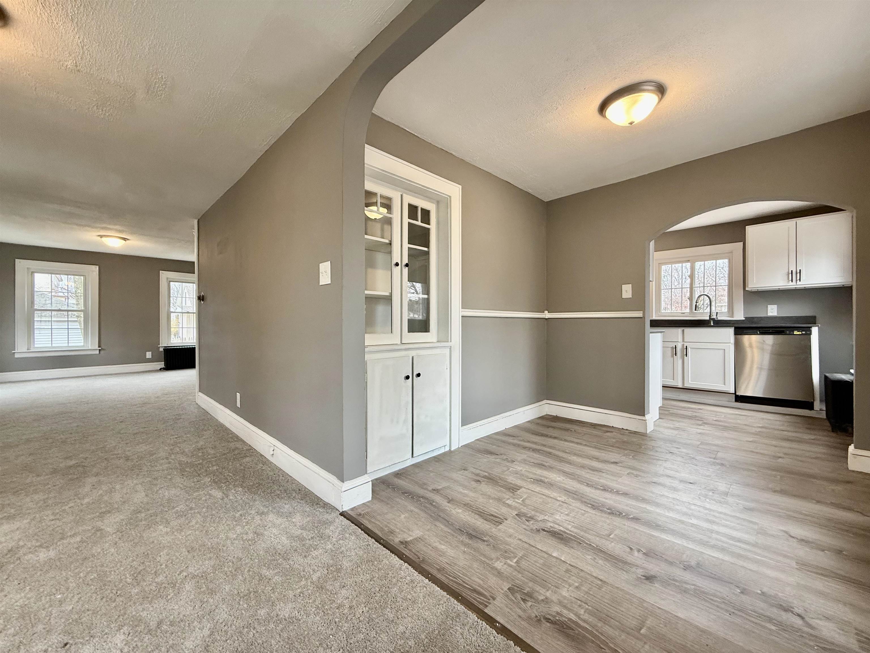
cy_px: 326
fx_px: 352
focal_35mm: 14
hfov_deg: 102.1
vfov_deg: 85.7
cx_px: 435
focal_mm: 2.22
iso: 200
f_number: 2.2
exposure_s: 1/120
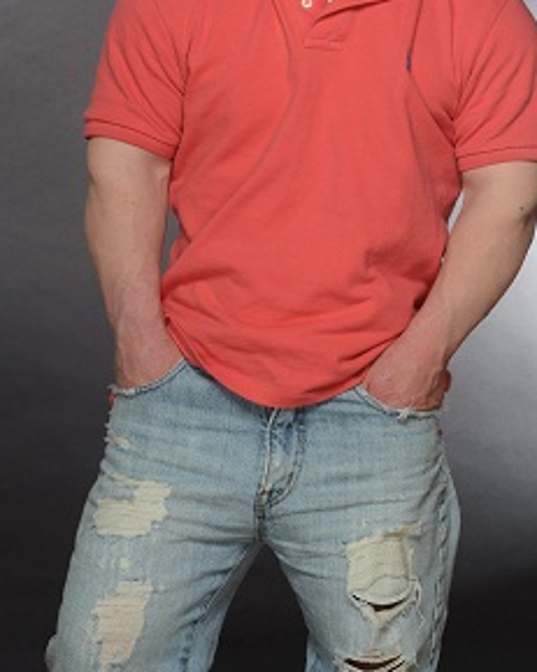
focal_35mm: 192
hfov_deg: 8.0
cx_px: 294
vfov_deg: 10.0
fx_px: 3816
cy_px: 159
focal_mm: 80
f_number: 16
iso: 100
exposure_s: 1/250
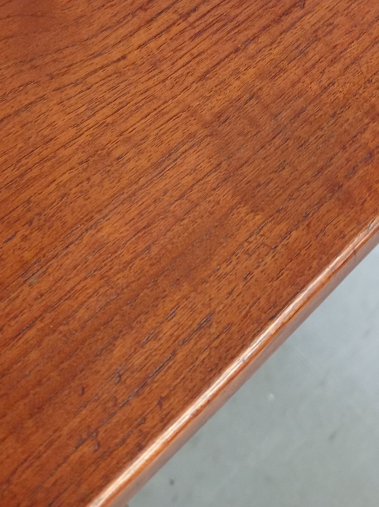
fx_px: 848
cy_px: -2
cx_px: 229
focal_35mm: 58
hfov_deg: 25.1
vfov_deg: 30.8
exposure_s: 1/33.3
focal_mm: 4.74
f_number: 1.79
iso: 464
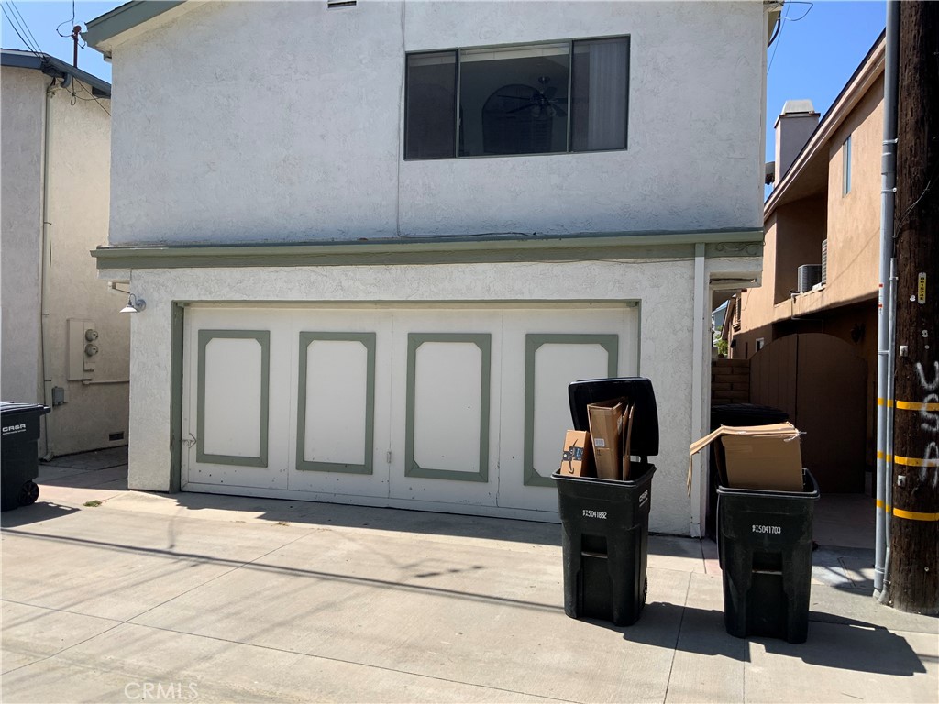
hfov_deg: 61.7
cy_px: 352
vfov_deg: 48.2
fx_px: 787
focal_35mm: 29
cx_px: 470
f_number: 1.8
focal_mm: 3
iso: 16
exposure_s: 1/1848
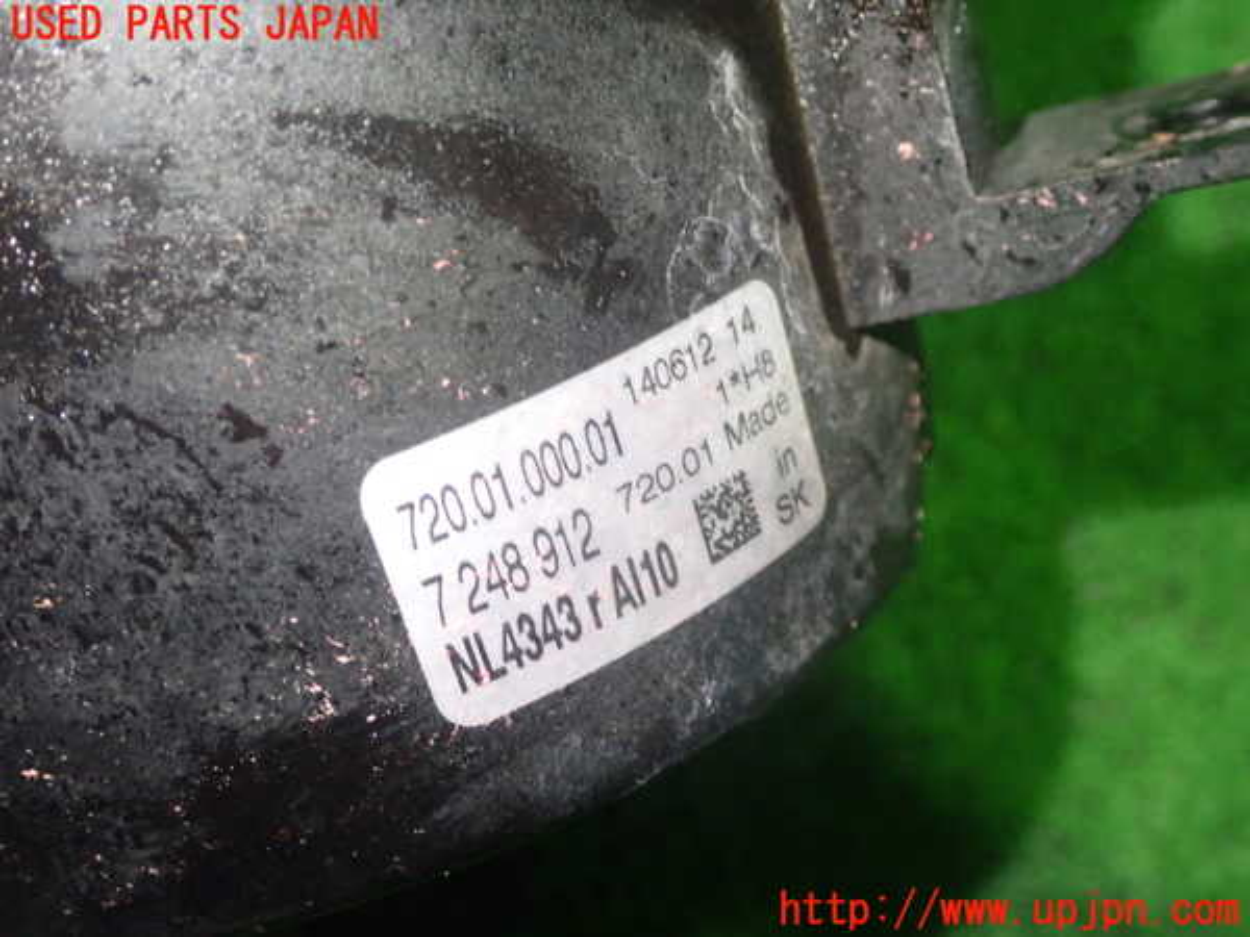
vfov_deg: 30.9
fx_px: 1697
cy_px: 468
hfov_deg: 40.4
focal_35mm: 47
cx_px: 625
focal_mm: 8.4
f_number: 3.1
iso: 800
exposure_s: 1/50
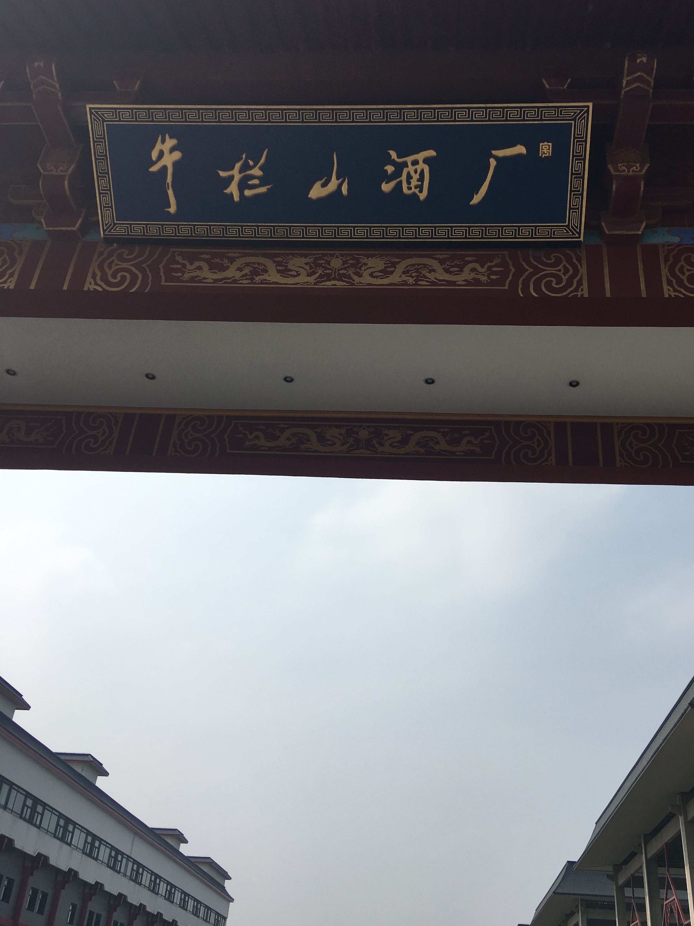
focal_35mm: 33
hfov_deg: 42.9
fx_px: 882
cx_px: 391
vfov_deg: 55.4
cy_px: 465
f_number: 2.2
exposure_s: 1/2849
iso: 25
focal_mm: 4.15
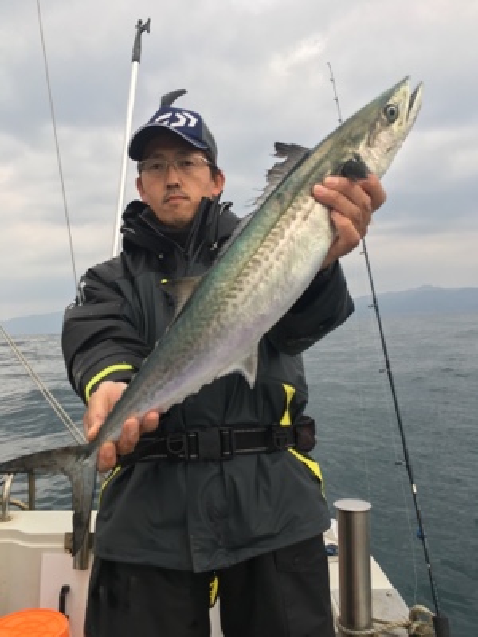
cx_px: 239
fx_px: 534
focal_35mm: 29
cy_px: 318
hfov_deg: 48.2
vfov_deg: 61.7
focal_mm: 4.15
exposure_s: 1/120
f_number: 2.2
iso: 40
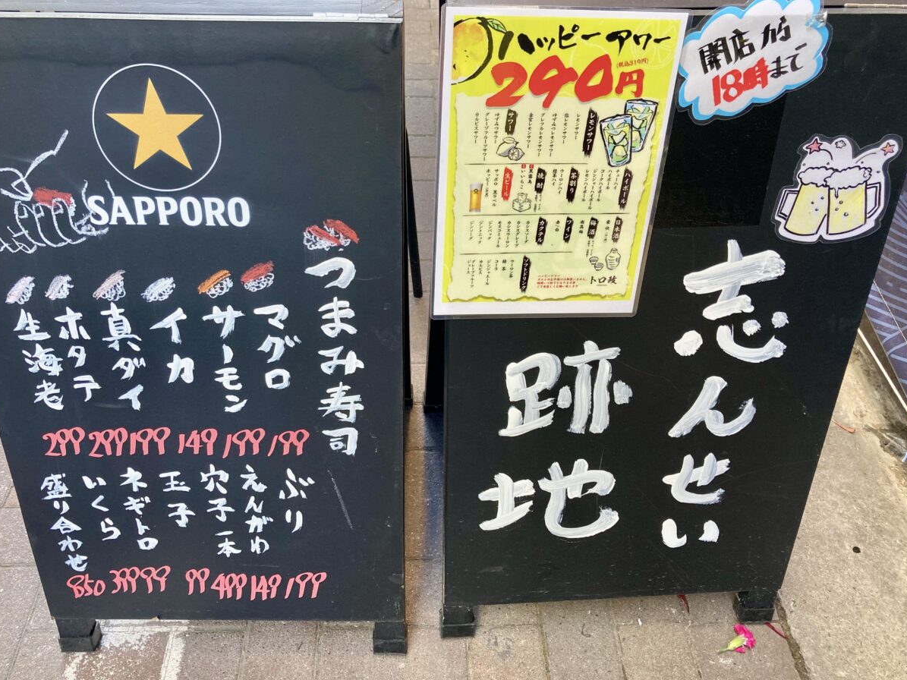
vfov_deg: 46.8
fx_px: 786
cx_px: 429
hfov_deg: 59.9
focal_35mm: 30
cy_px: 340
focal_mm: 3.99
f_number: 1.8
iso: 64
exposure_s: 1/100
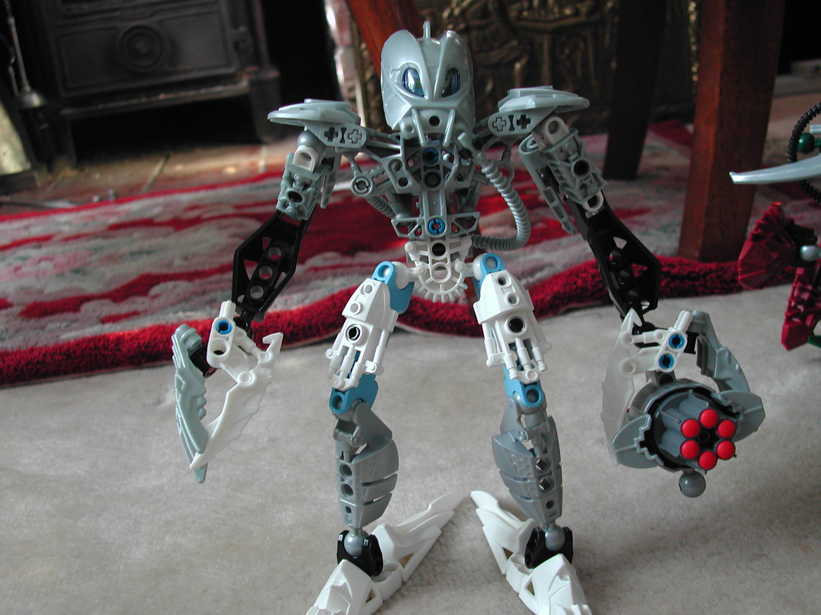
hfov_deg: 43.9
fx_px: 1020
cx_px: 413
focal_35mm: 43
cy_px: 312
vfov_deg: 33.6
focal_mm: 9
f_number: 2.9
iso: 100
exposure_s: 1/30.8
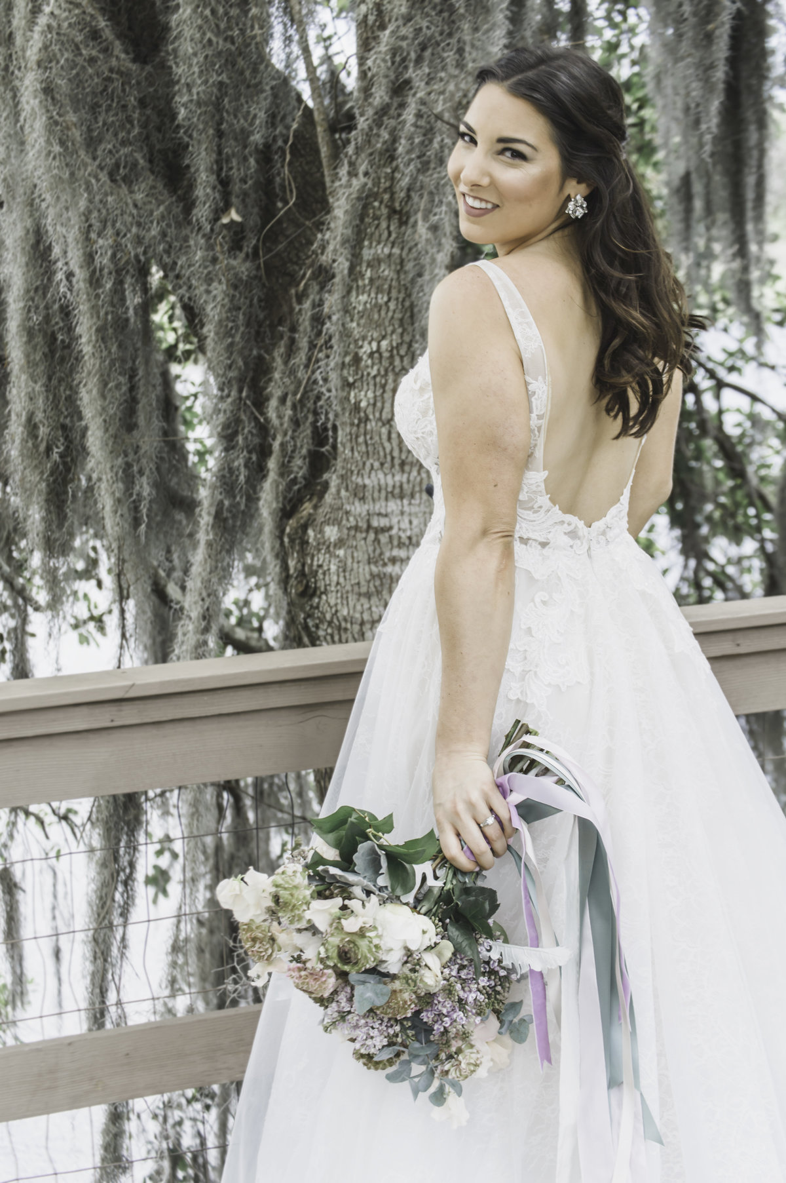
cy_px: 592
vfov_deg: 24.6
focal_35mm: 82
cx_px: 393
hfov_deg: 16.5
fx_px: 2707
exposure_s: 1/125
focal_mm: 55
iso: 100
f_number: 5.6
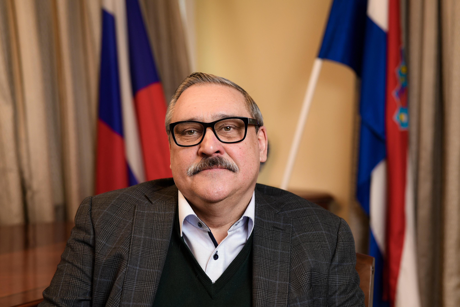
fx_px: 639
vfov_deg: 27.0
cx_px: 230
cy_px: 154
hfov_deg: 39.6
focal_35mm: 50
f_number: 3.2
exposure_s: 1/160
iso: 500
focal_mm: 50
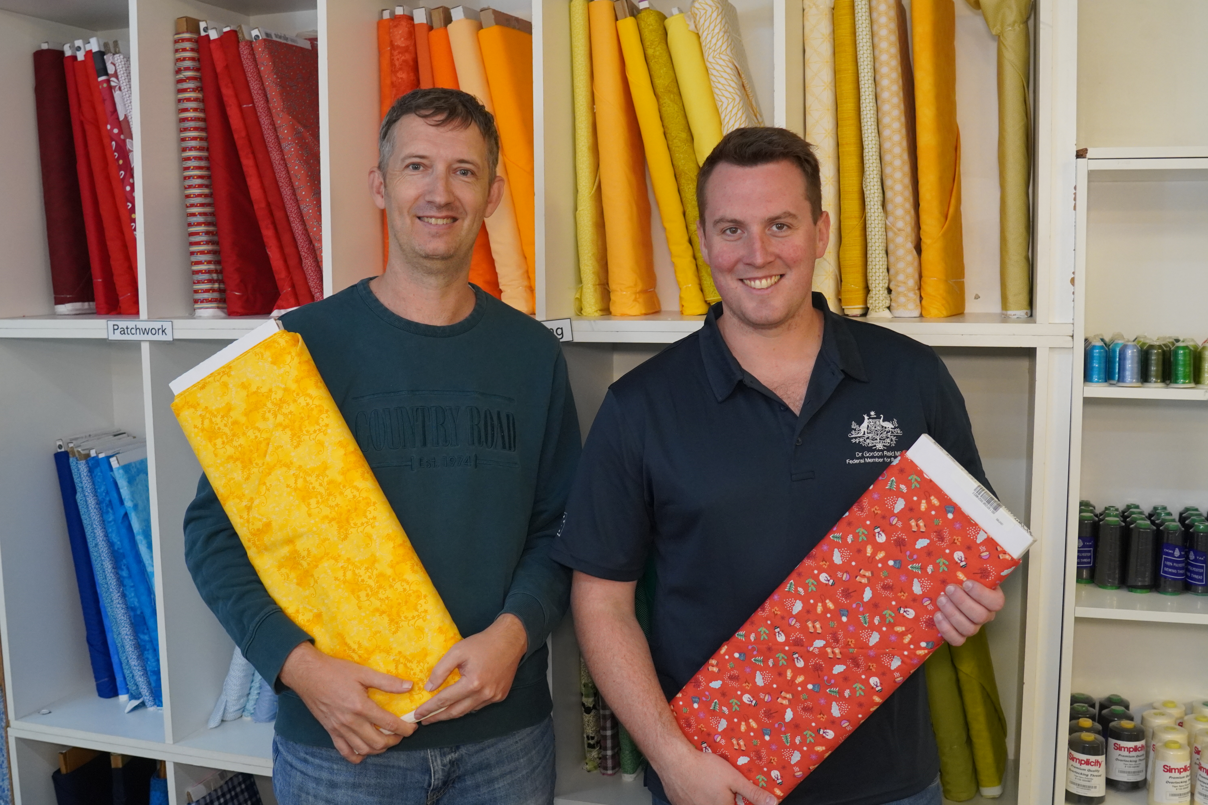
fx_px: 1208
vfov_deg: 36.9
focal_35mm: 36
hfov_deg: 53.1
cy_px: 402
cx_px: 604
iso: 2000
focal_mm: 24
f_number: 4
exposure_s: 1/160
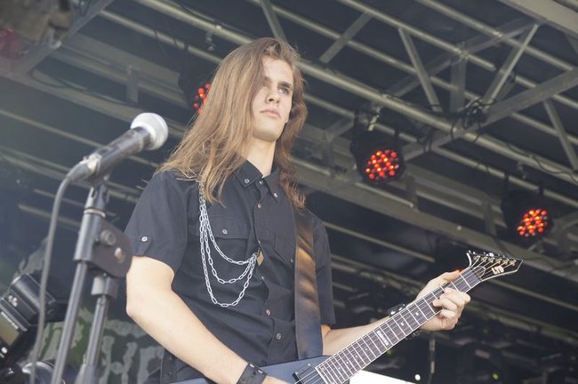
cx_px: 289
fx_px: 1203
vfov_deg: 18.1
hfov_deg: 27.0
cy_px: 192
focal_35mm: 75
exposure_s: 1/80
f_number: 5.6
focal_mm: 50
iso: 100
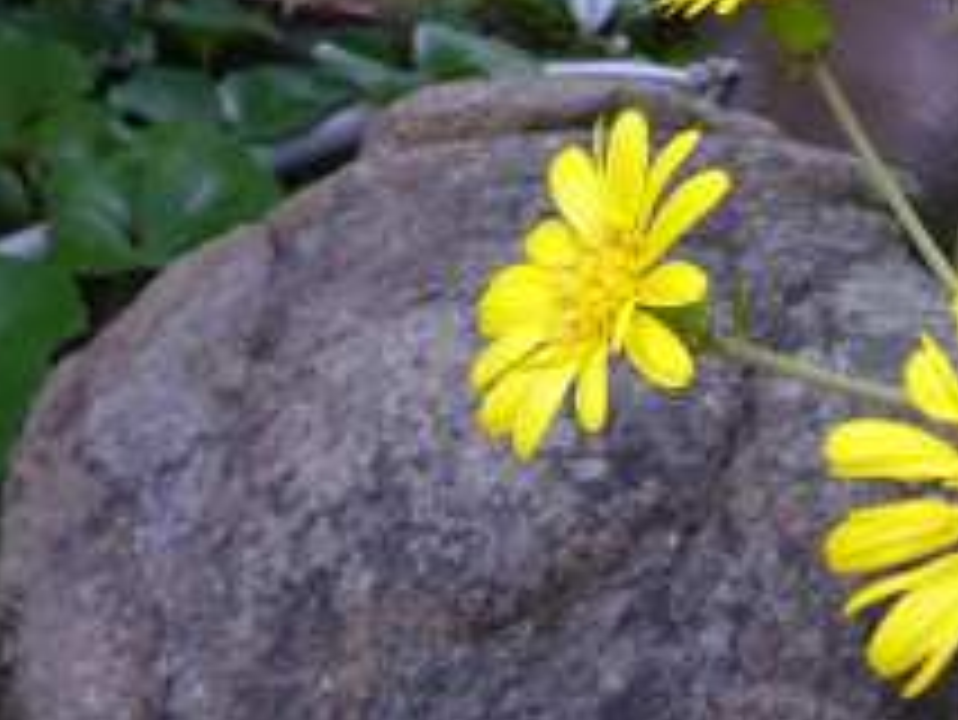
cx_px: 706
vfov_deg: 16.5
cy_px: -238
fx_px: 2326
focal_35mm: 84
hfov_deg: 23.1
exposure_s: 1/15
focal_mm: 4.6
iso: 100
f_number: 2.8
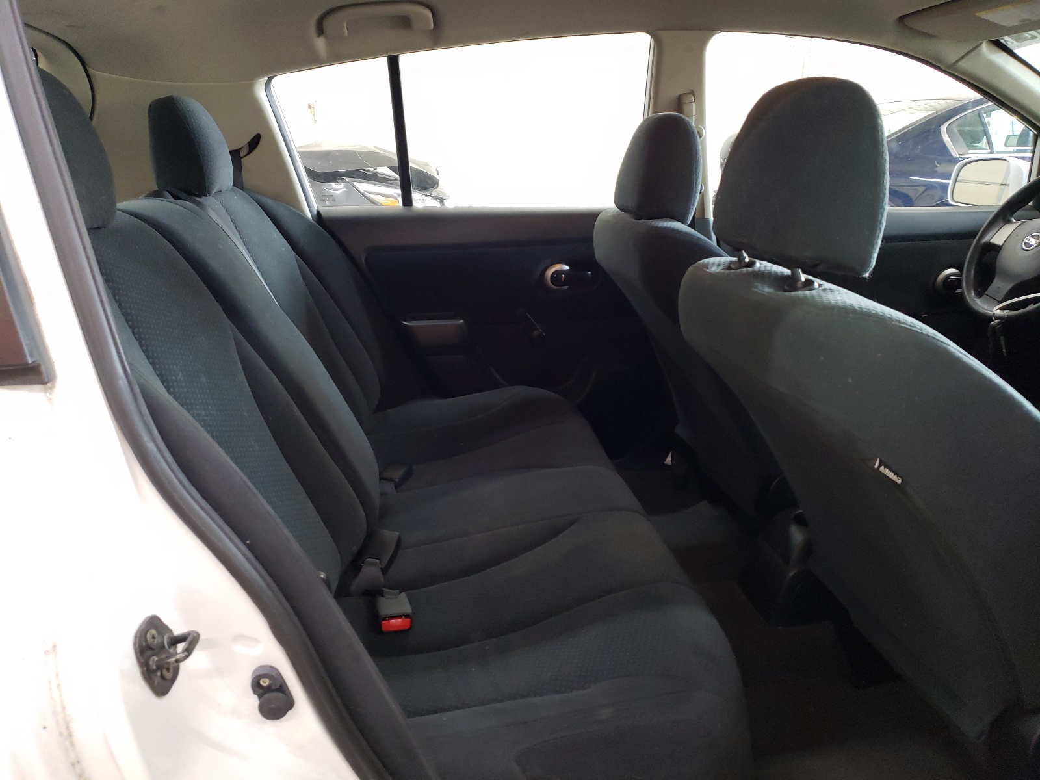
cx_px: 520
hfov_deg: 67.3
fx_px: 781
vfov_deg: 53.1
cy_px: 390
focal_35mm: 26
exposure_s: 1/30
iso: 251
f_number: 1.5
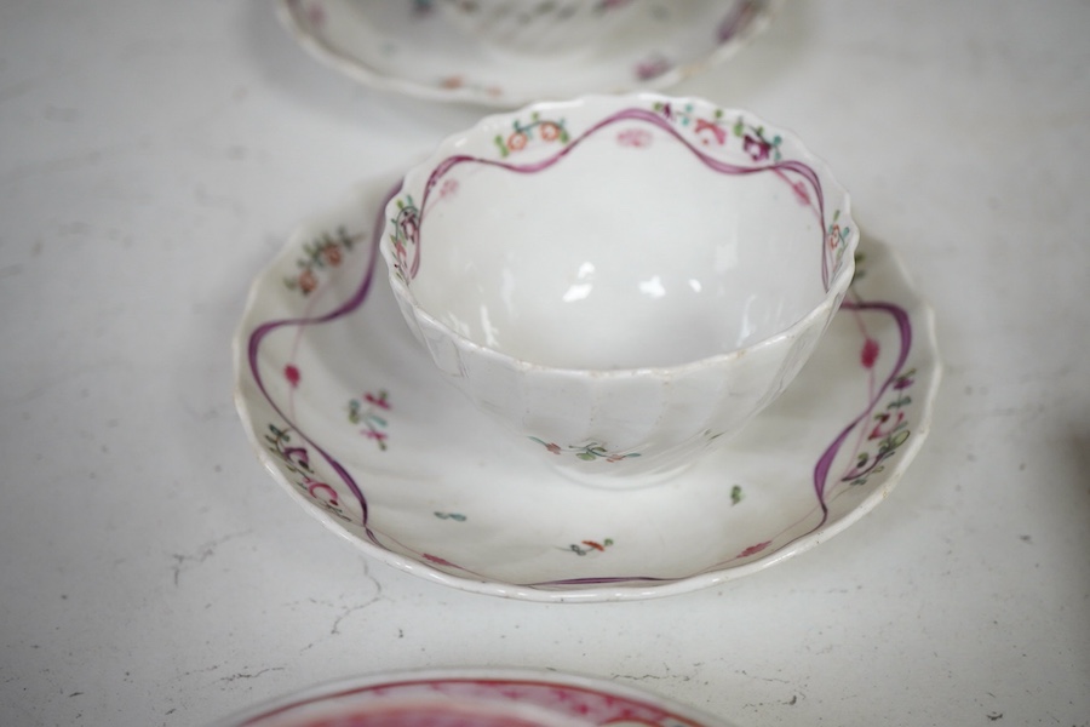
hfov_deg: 43.6
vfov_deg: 29.9
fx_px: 1362
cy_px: 364
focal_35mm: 45
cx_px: 545
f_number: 6.3
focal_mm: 30
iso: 1250
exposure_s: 1/125
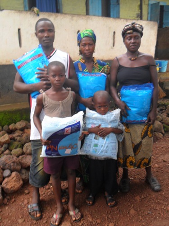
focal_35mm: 37
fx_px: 241
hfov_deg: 38.7
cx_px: 84
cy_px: 113
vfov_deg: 50.1
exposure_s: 1/60
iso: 100
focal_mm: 6.6
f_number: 4
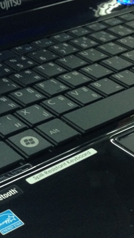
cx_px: 29
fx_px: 506
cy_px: 151
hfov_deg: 15.0
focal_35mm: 80
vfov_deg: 26.4
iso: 100
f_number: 2.4
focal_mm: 4.12
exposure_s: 1/20
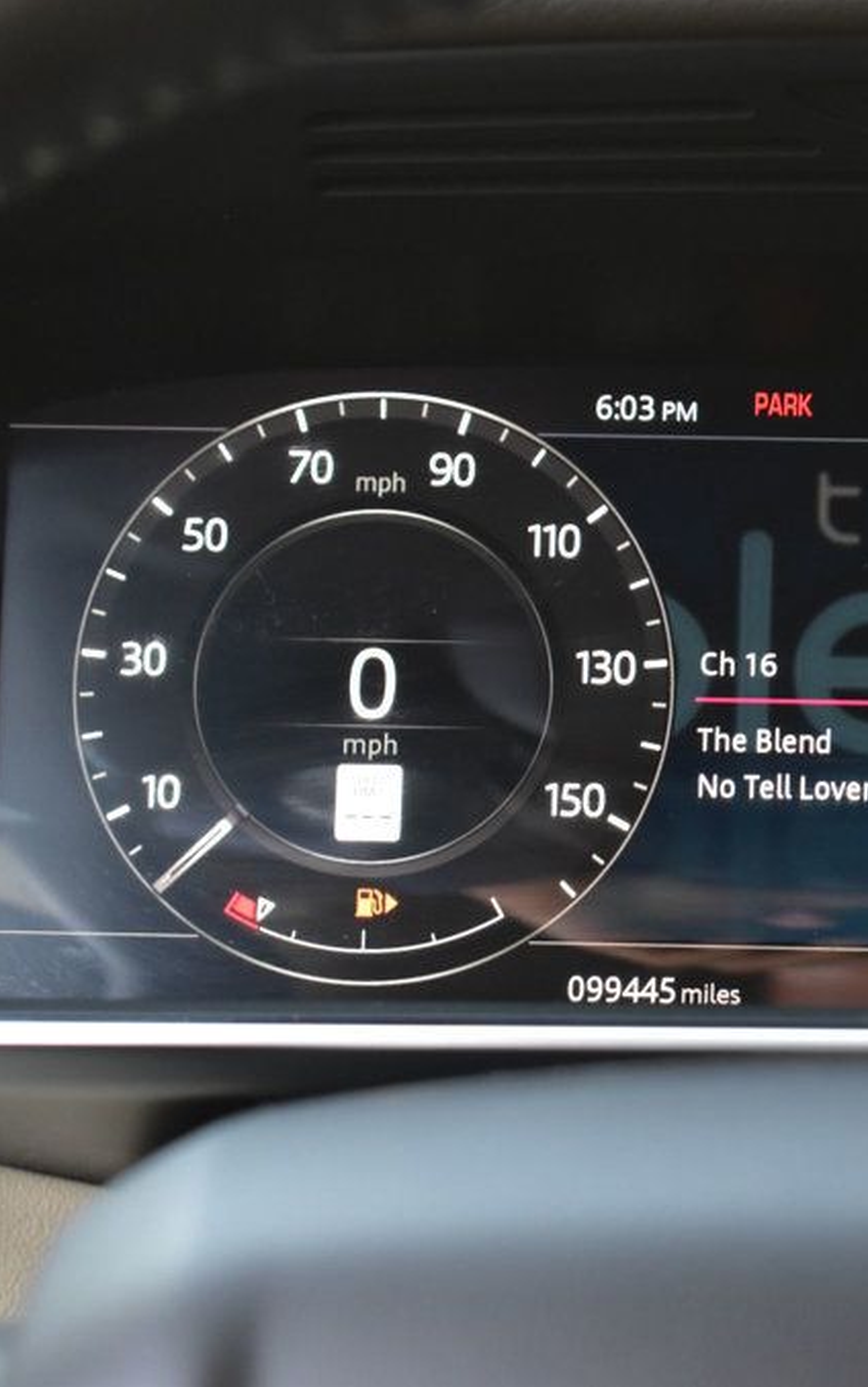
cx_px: 813
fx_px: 4540
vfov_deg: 17.4
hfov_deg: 10.8
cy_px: 691
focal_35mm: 120
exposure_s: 1/15
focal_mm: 52
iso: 1400
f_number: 6.3
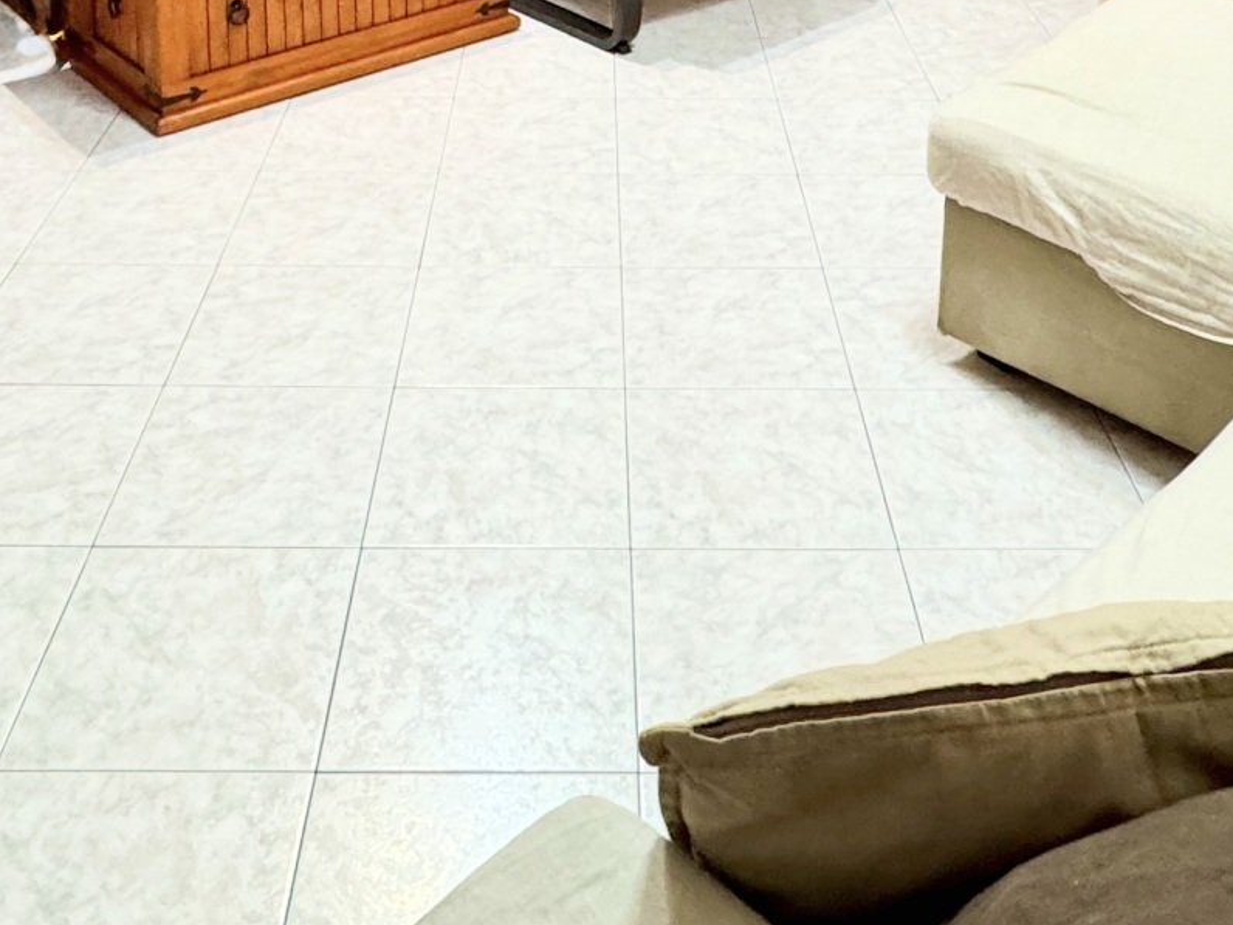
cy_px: -262
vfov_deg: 27.2
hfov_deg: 42.1
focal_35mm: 45
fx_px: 1603
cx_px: 595
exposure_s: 1/50
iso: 250
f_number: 2.2
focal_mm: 2.22
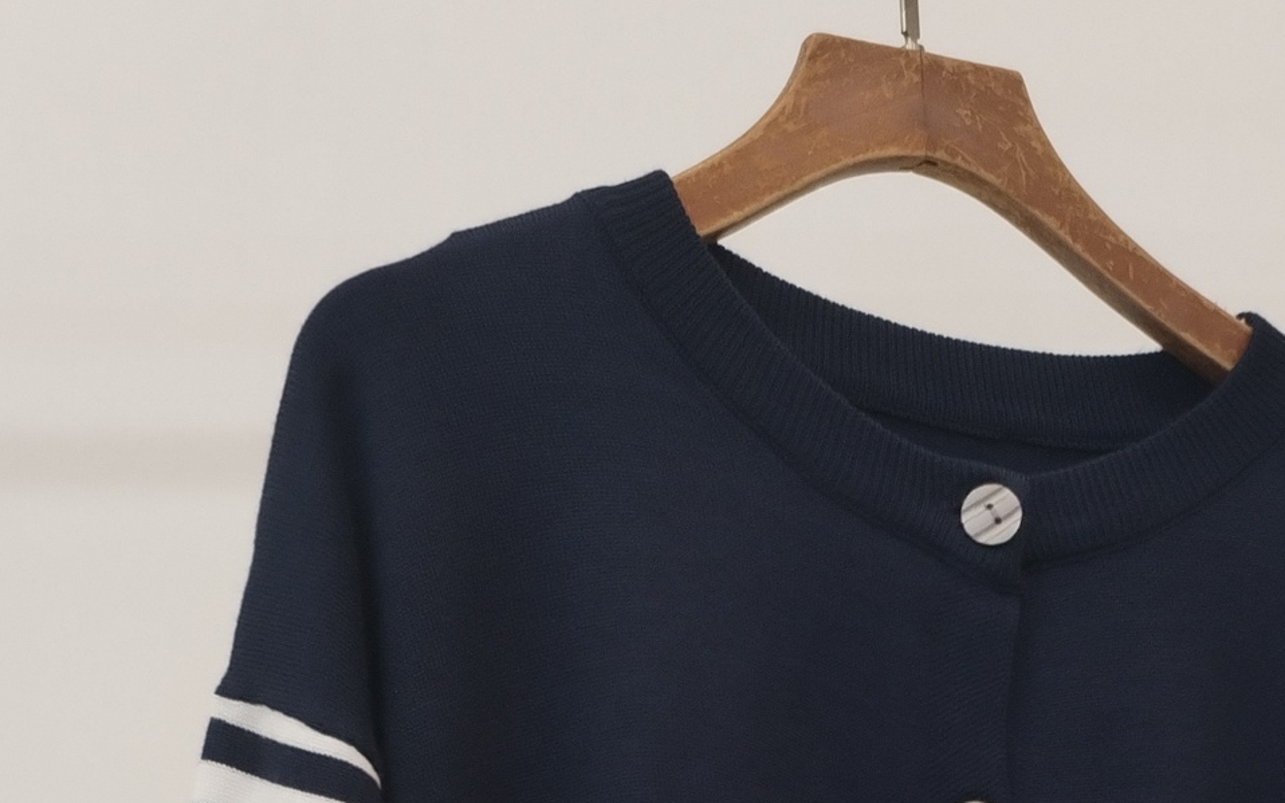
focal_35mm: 77
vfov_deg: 15.4
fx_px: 2697
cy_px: 1283
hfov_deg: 26.6
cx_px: 908
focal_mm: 4.75
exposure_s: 1/50
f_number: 1.8
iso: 271
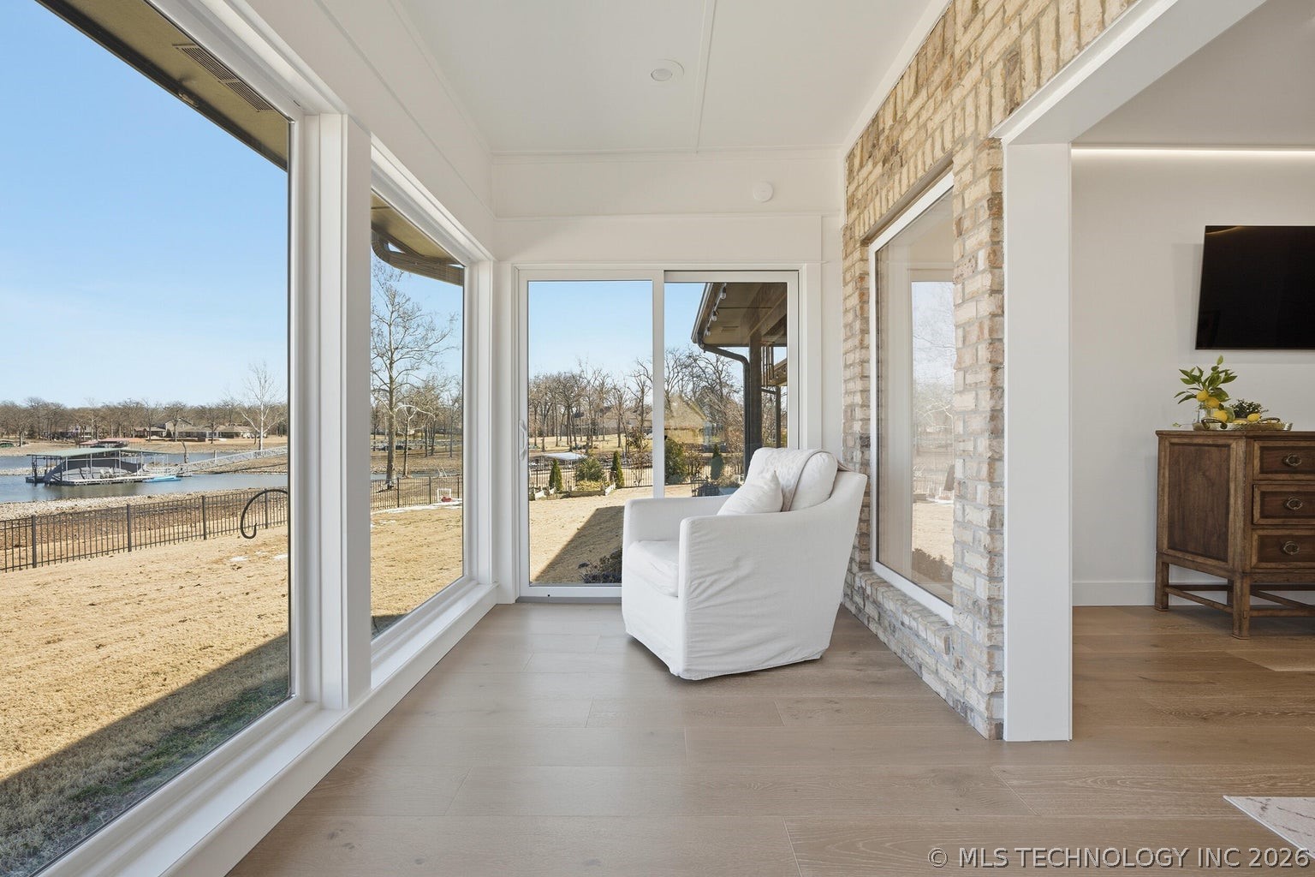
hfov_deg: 96.7
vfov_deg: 73.7
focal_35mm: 16
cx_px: 658
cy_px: 438
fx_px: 584
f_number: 8
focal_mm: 16
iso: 160
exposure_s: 1/1250
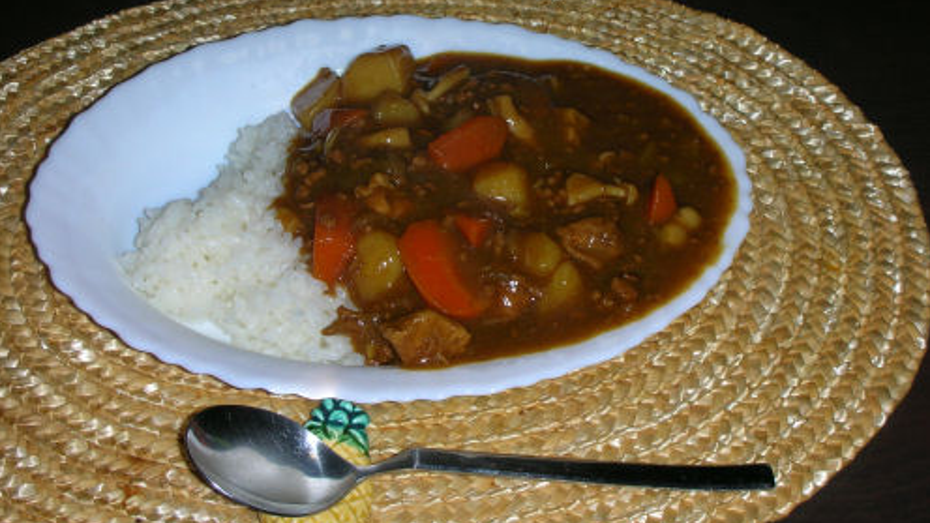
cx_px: 465
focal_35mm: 67
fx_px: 1652
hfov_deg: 31.4
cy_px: 194
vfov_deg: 18.0
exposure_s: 1/120
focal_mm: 10.1
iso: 50
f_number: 4
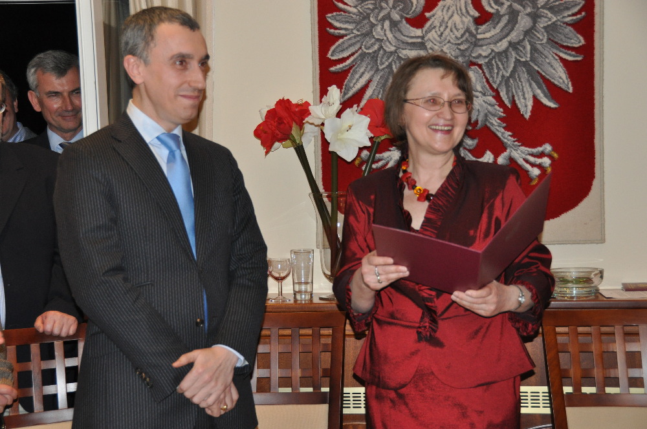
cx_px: 324
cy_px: 214
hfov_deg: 29.3
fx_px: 1238
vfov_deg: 19.7
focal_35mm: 69
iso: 800
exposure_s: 1/60
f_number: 4.5
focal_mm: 46
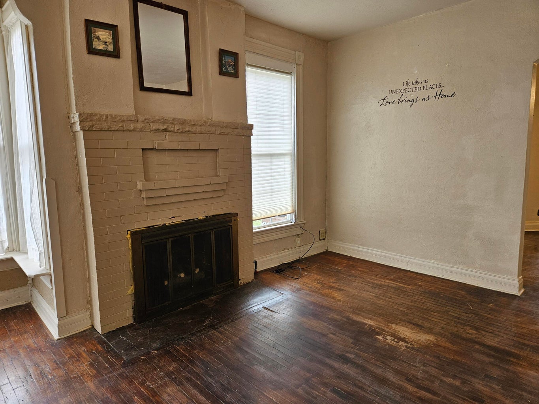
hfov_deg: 73.9
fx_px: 358
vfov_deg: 58.9
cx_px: 270
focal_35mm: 23
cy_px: 202
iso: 64
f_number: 1.8
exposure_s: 1/120
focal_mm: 5.4
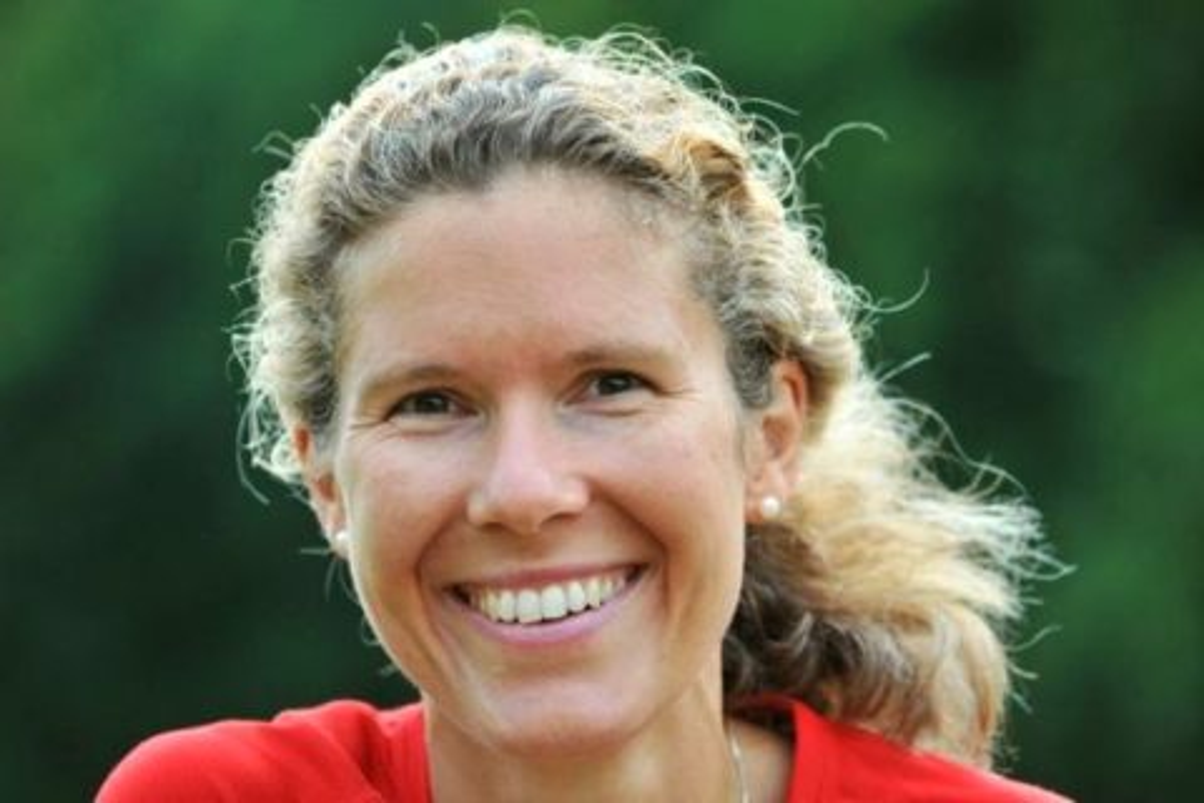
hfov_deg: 7.8
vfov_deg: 5.2
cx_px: 602
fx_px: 8778
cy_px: 402
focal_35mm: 262
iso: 450
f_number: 4
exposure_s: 1/320
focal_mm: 175
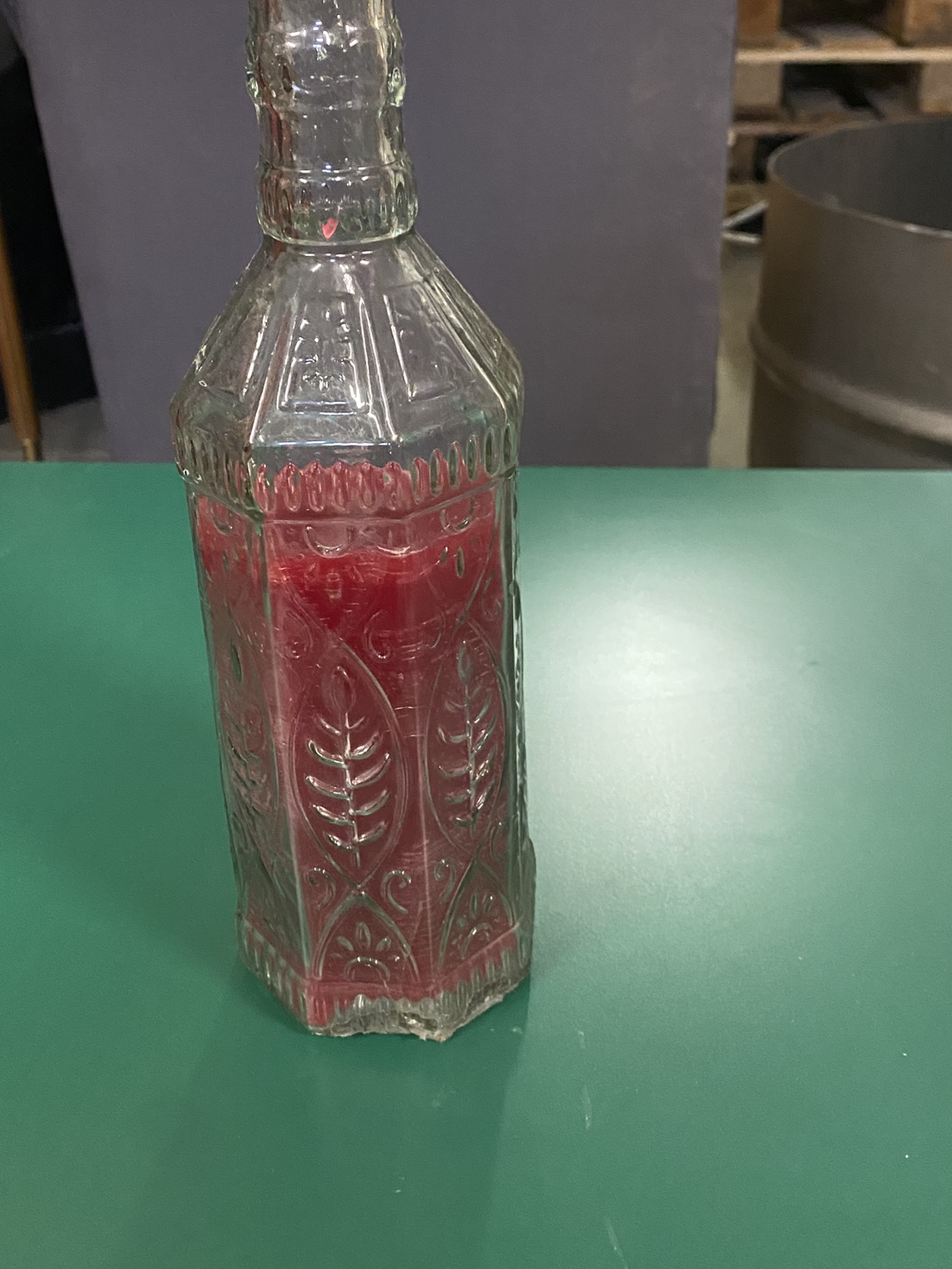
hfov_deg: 40.7
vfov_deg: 51.9
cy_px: 451
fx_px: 1283
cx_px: 436
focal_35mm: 35
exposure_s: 1/25
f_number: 1.8
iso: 640
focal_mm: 4.25
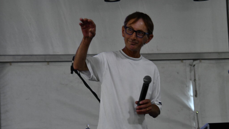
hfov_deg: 15.8
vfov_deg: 8.9
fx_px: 826
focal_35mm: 136
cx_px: 114
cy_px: 60
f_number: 7.1
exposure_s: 1/200
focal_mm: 86
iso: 2500
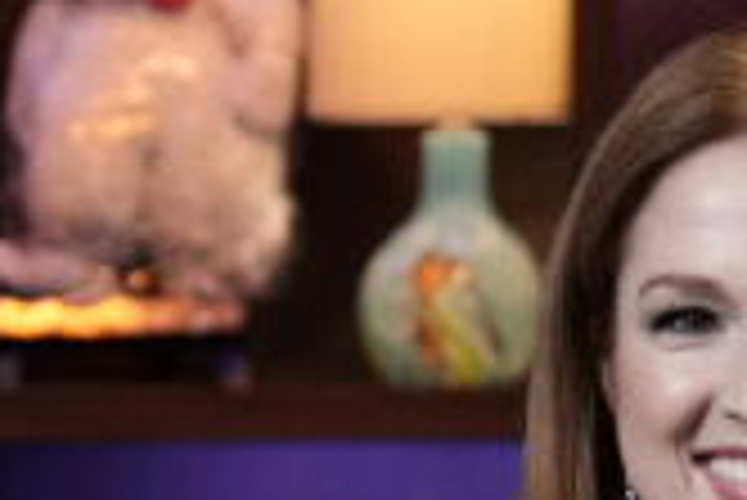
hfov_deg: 6.8
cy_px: 671
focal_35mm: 303
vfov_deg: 4.5
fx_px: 6293
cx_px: 567
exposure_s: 1/160
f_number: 2.8
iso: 2500
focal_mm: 70
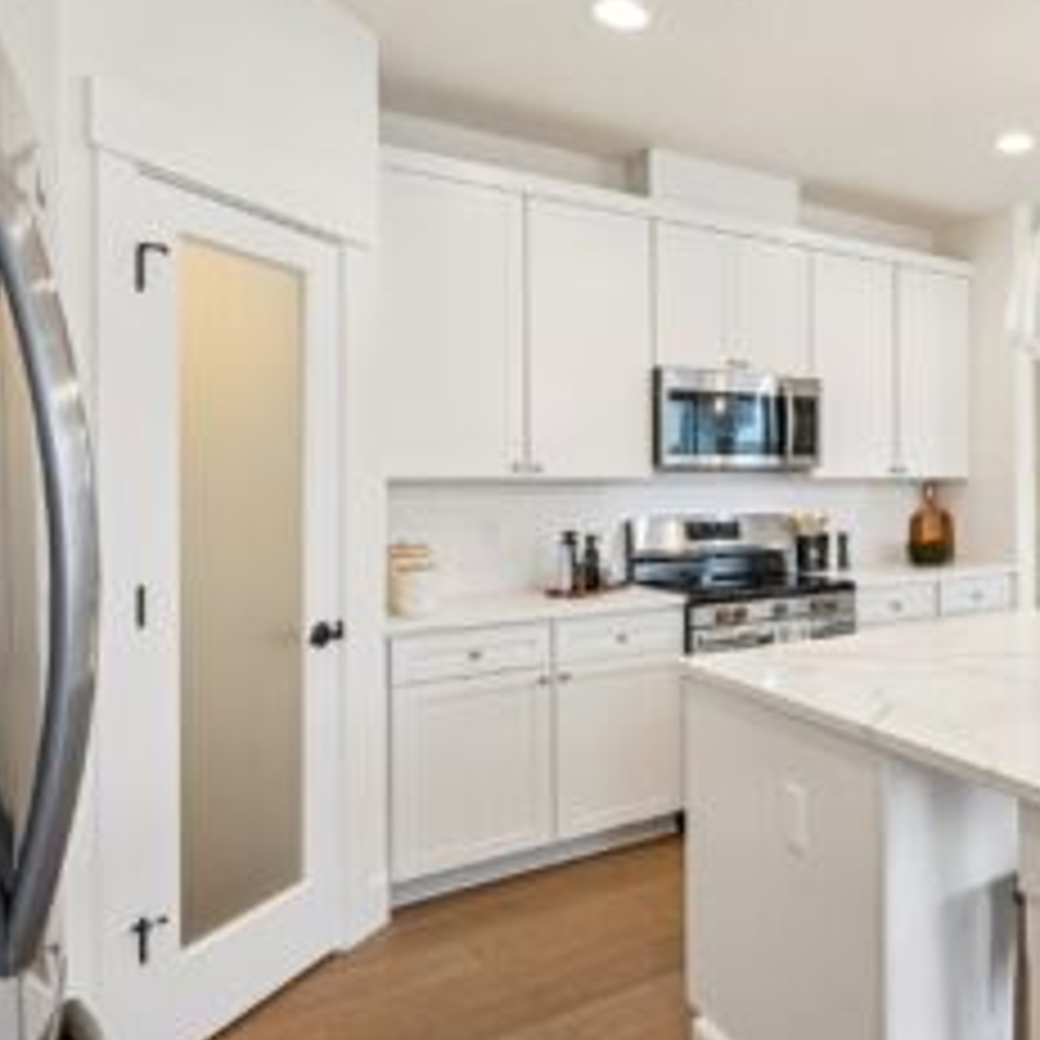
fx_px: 850
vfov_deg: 62.9
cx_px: 896
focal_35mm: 25
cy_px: 497
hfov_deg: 56.1
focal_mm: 17
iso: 400
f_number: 8
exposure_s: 1/30
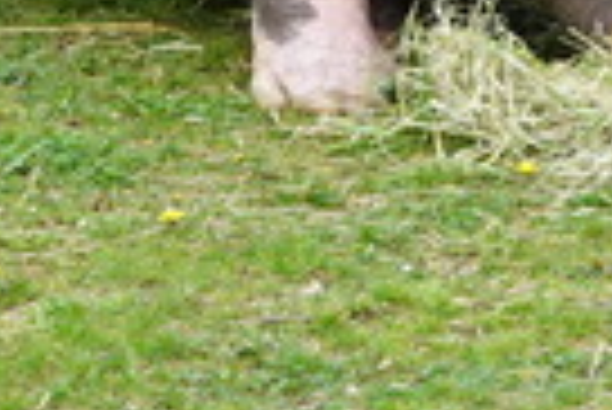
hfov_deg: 3.6
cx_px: -468
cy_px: -696
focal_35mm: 563
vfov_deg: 2.4
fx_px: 9581
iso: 100
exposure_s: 1/100
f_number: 4.5
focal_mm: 50
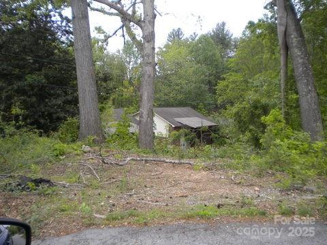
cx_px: 164
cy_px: 122
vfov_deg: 40.7
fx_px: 331
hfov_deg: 52.6
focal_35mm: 35
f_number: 3.1
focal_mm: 6.3
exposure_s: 1/170
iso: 80
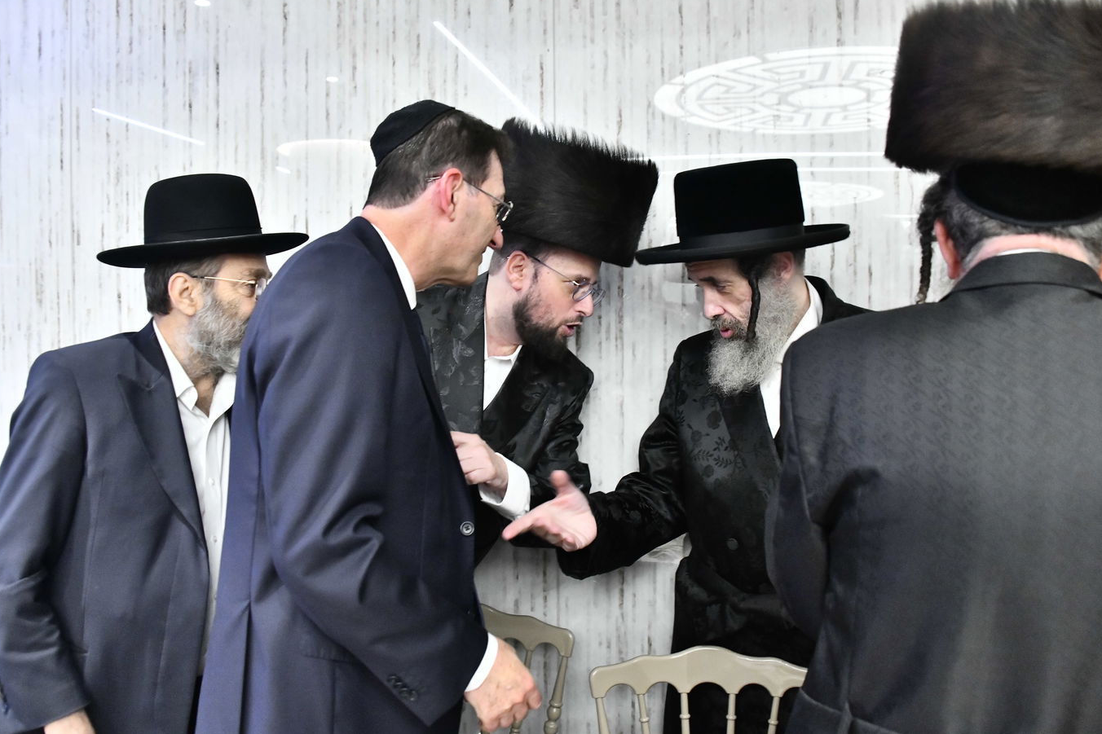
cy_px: 356
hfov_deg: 63.7
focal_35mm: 29
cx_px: 545
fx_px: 888
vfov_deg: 44.9
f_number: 5
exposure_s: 1/100
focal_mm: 28
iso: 4000
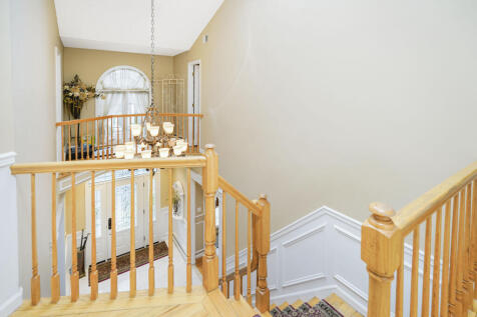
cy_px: 158
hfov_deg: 96.8
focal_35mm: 16
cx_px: 238
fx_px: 212
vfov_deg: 73.7
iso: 160
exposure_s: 1/30
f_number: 4
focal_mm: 16
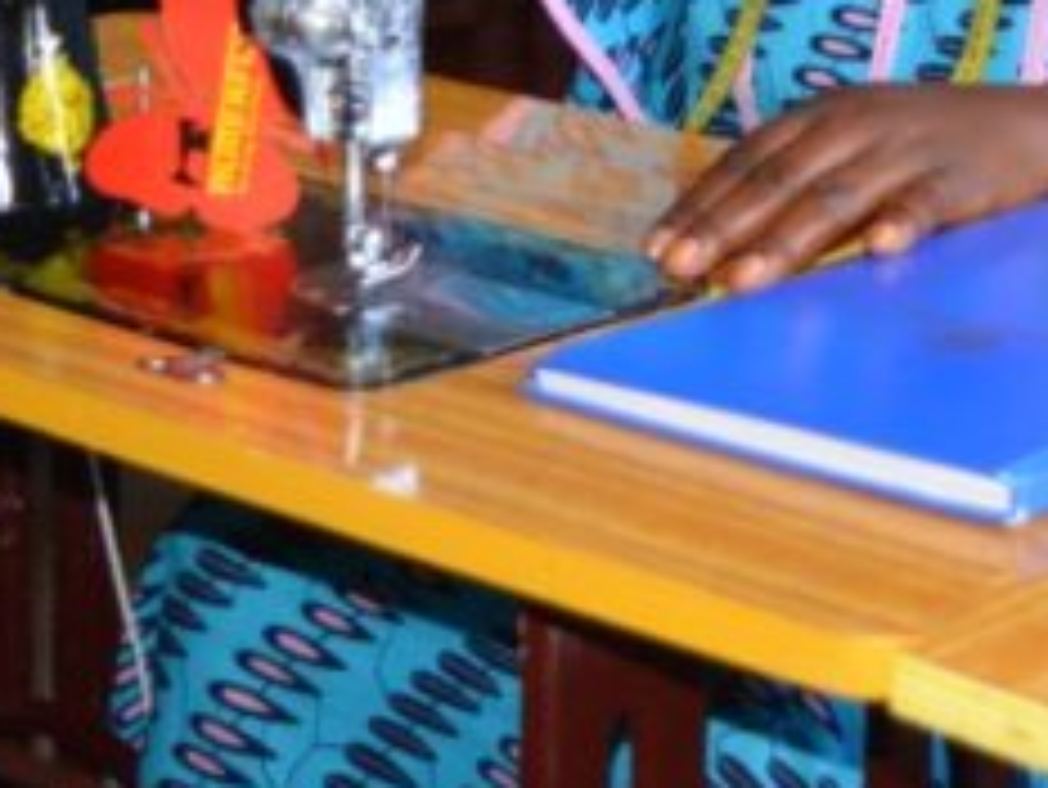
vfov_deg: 12.5
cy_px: -338
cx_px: 873
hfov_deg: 17.1
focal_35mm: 114
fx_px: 3453
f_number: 4
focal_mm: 24
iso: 560
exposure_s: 1/60
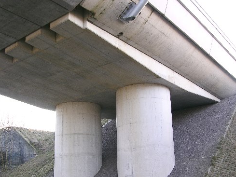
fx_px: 286
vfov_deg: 34.3
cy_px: 100
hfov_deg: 44.7
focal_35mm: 42
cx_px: 108
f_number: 4
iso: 50
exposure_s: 1/29.4
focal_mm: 8.9
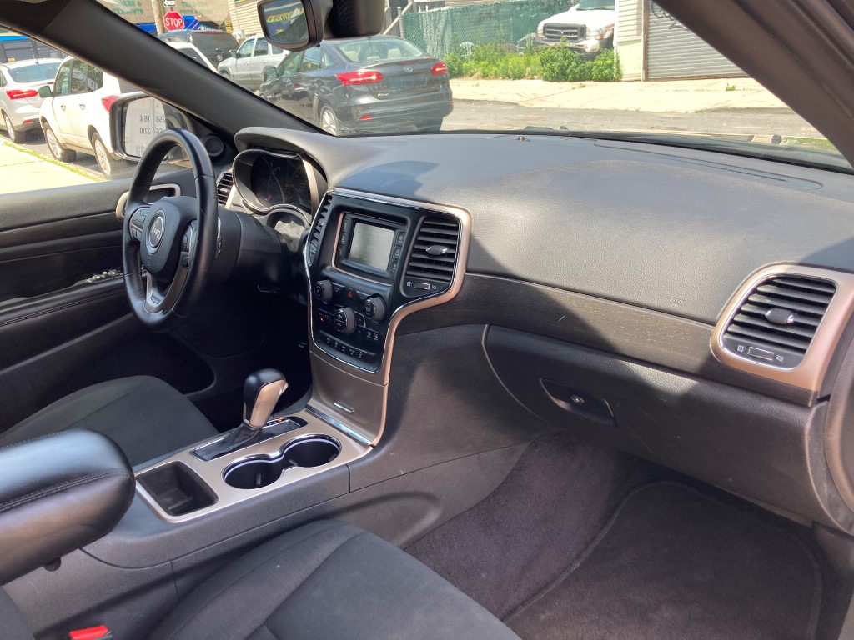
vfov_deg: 49.7
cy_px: 320
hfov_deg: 63.4
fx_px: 691
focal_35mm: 28
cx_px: 427
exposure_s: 1/121
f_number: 1.8
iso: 25
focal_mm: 3.99
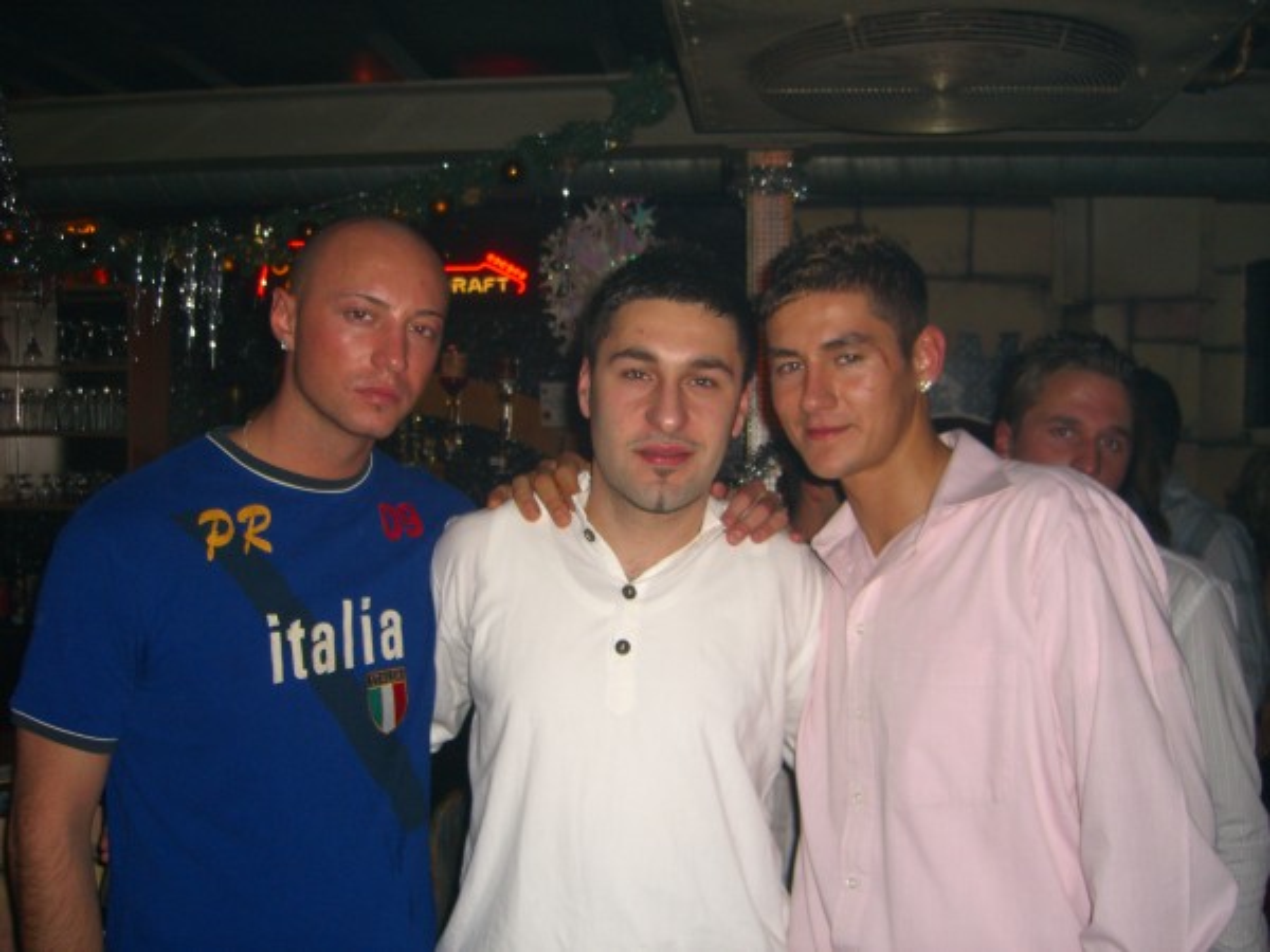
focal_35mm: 38
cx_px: 635
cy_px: 476
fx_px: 1394
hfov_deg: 49.0
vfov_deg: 37.7
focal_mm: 7.9
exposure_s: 1/60
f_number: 2.8
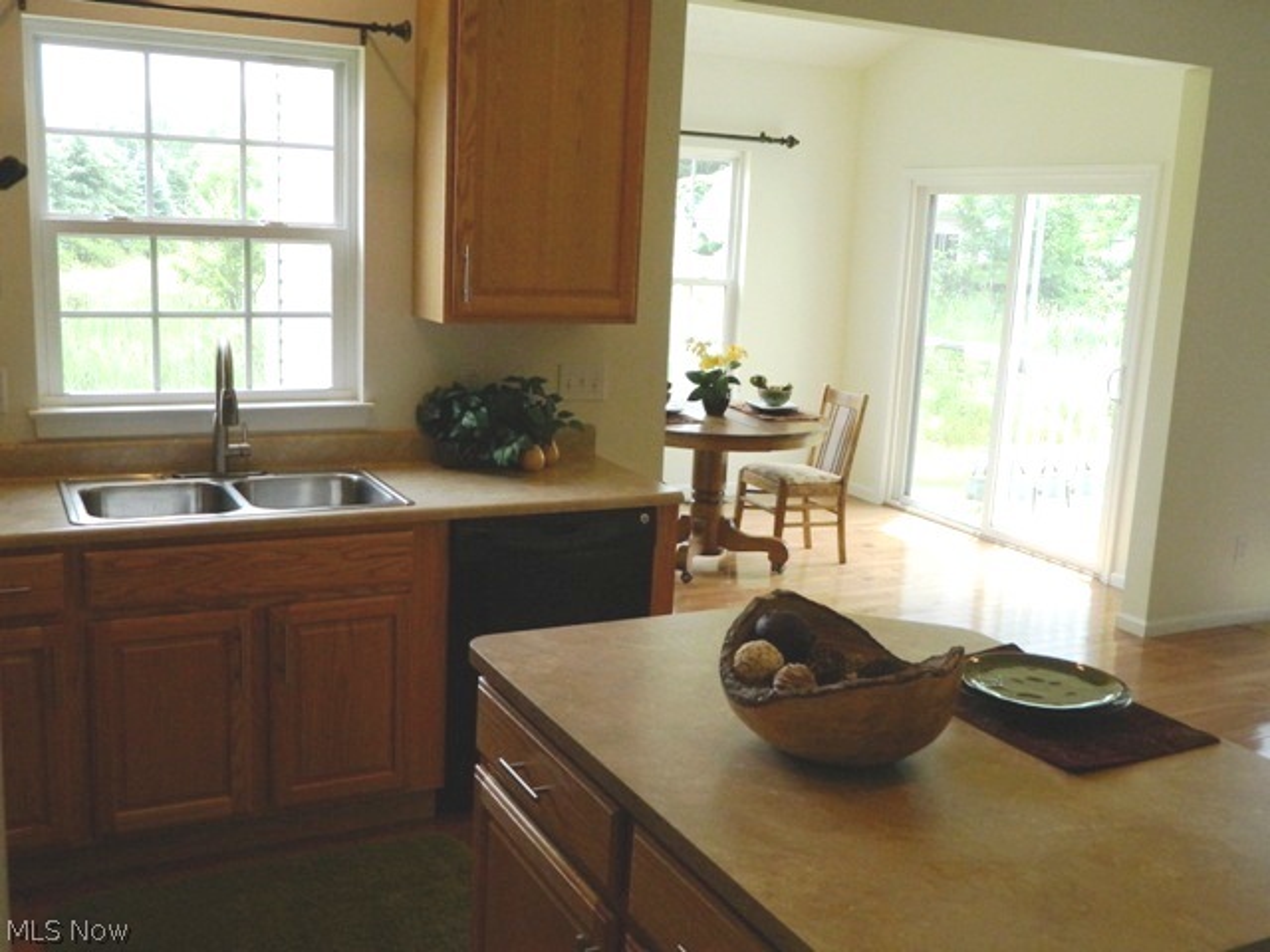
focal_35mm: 35
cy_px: 476
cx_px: 635
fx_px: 1284
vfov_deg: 40.7
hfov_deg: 52.6
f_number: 3.3
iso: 400
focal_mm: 6.2
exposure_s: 1/200
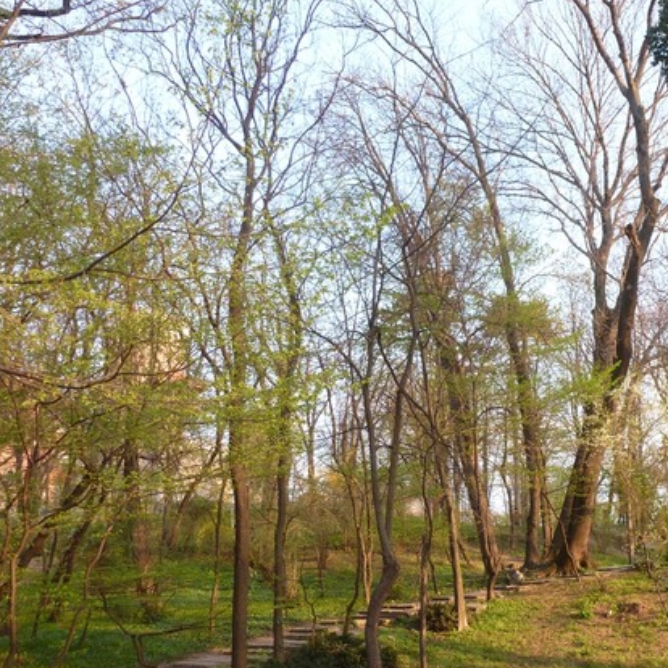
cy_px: 416
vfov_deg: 40.6
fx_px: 895
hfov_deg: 40.4
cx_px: 452
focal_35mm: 41
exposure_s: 1/80
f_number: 3.3
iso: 100
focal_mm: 4.3
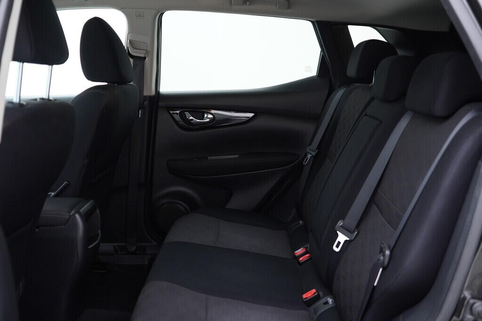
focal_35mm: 36
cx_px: 241
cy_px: 160
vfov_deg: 36.9
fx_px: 482
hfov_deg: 53.1
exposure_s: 1/40
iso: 320
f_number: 2.8
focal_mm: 24
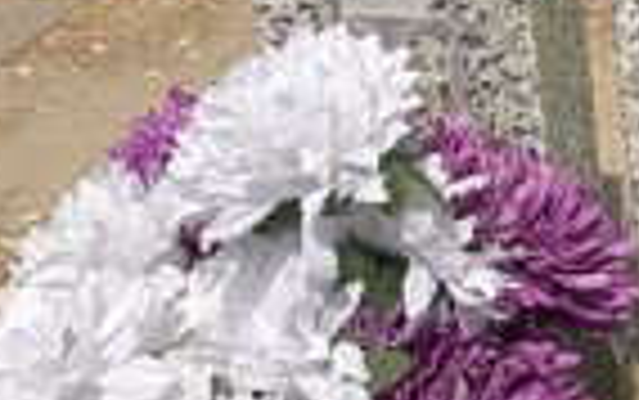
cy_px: -427
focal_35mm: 124
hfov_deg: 14.9
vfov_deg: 9.8
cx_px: 1116
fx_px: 2161
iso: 25
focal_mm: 4.25
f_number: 1.8
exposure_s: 1/2611
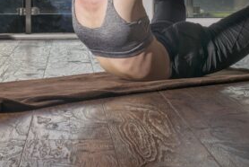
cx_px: 86
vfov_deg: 11.7
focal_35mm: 115
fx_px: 796
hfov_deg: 17.7
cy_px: -20
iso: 50
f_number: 9.5
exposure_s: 1/100
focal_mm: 50
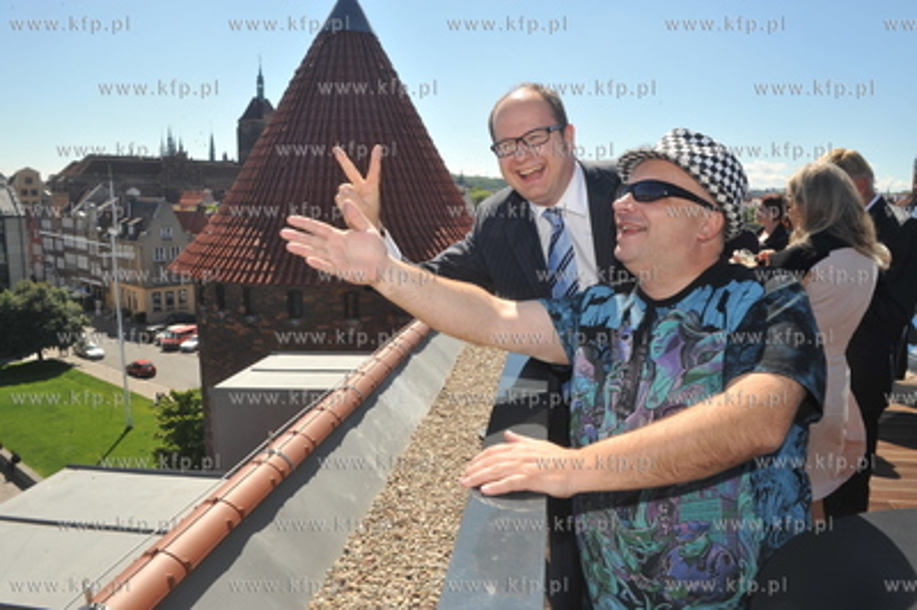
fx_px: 611
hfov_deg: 73.8
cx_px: 458
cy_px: 305
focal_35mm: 24
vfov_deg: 53.1
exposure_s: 1/200
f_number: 18
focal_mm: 24
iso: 400
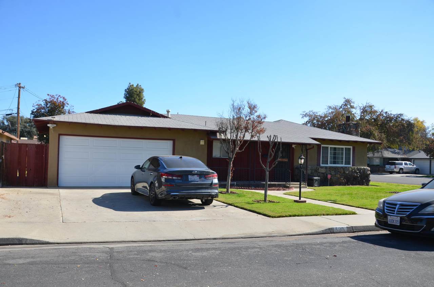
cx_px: 217
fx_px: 379
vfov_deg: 41.5
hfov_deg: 59.6
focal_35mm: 32
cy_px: 144
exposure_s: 1/250
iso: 100
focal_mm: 21
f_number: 8
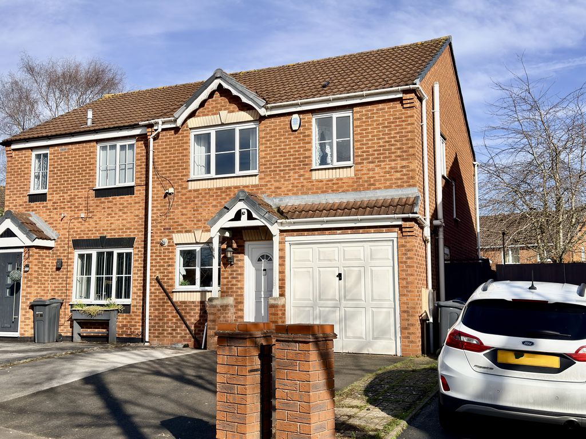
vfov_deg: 40.7
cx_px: 293
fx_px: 593
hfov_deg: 52.6
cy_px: 220
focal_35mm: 35
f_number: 1.78
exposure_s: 1/5348
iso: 64
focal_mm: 6.76
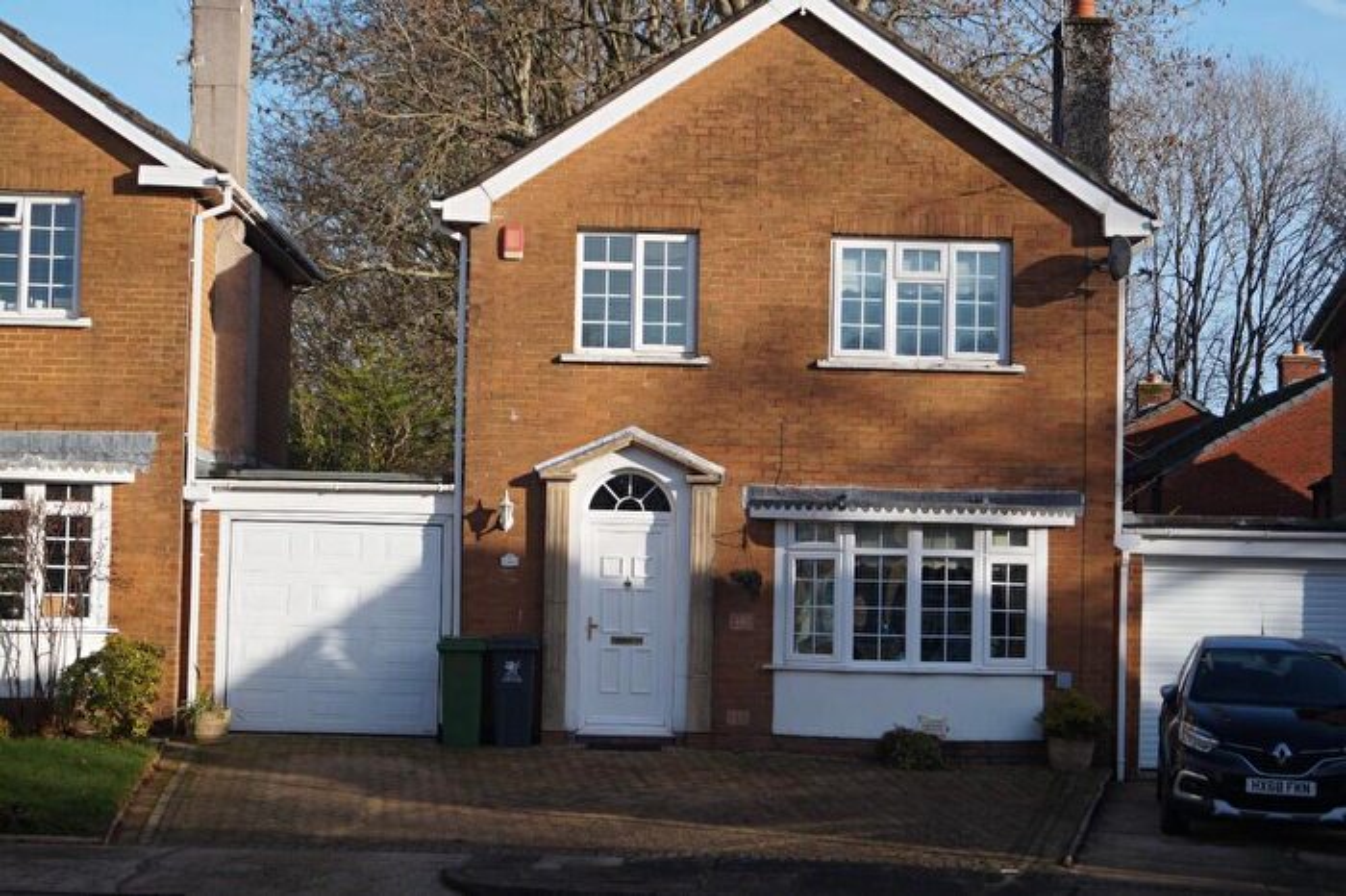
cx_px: 673
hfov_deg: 27.0
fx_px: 2803
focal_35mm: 75
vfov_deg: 18.2
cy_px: 448
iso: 100
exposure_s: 1/400
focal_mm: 50
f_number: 5.6
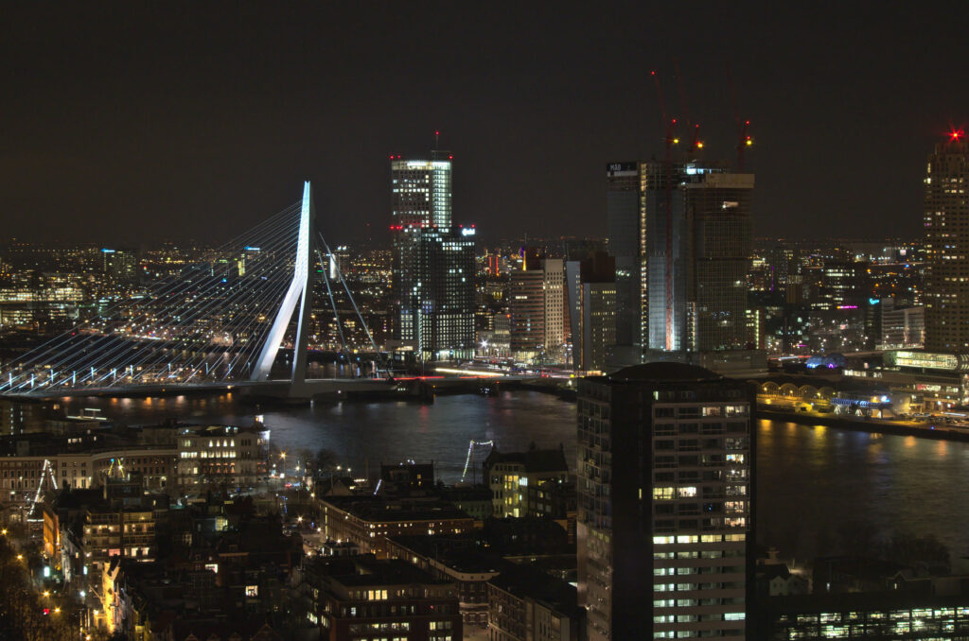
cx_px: 484
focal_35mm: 82
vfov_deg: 16.6
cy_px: 320
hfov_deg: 24.8
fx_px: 2202
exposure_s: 2
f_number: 10
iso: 800
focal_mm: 55
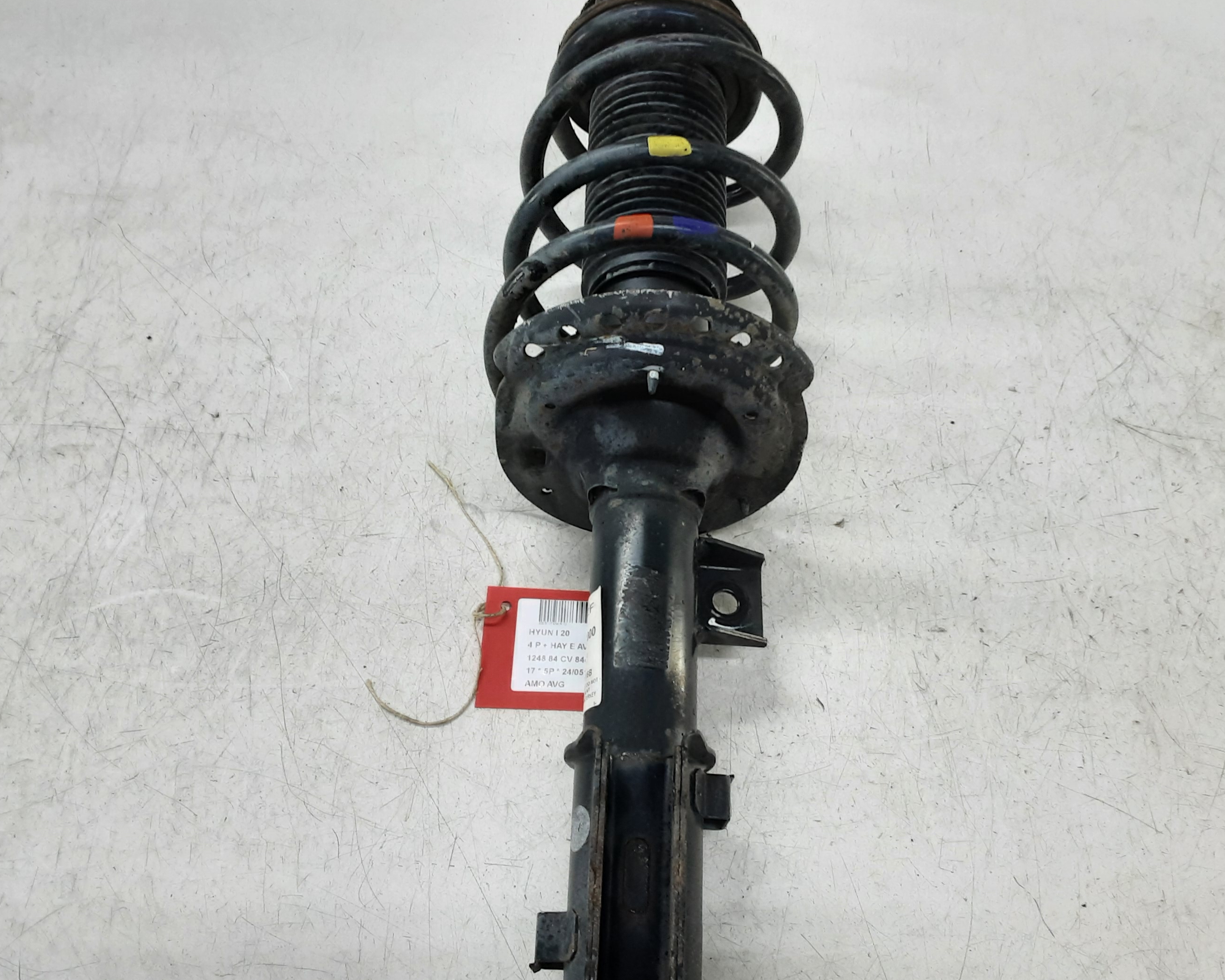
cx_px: 620
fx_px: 1196
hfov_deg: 54.2
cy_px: 546
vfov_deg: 44.5
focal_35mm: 33
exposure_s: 1/50
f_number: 1.9
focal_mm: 2.91
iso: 80
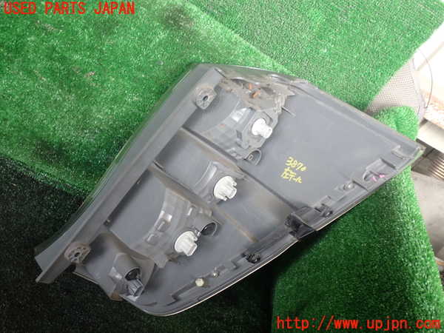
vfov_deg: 35.1
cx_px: 222
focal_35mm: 41
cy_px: 166
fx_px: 526
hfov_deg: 45.8
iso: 200
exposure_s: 1/80
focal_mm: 7.31
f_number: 2.8
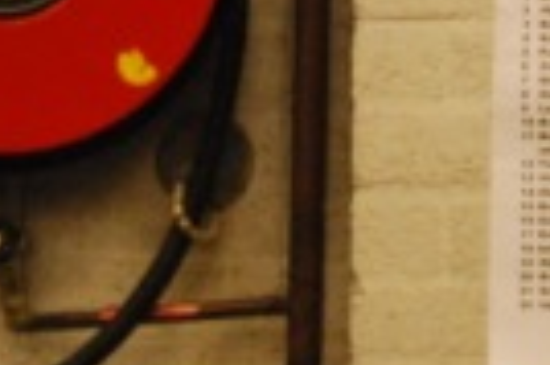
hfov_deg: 4.8
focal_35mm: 432
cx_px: 792
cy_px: -394
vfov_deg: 3.2
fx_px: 6586
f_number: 5.6
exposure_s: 1/20
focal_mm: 55
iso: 1600
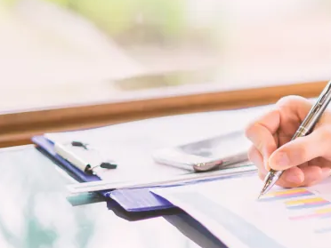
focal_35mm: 128
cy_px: 124
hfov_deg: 14.8
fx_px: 1224
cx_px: 424
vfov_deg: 11.6
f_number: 1.8
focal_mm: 50
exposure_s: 1/160
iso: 640
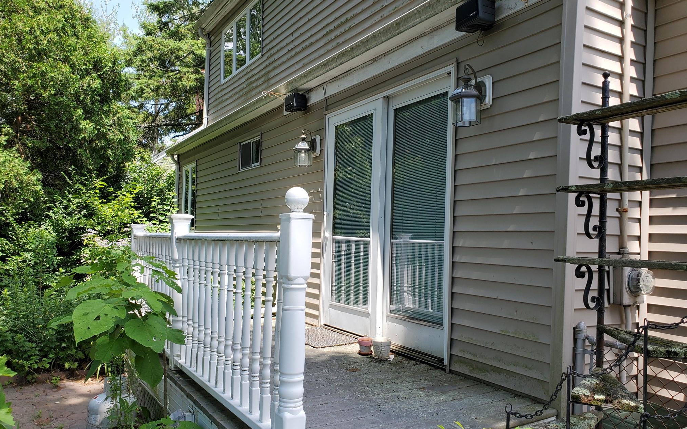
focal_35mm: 28
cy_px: 243
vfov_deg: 44.4
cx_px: 347
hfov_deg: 66.5
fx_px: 524
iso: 50
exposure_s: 1/578
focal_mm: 4.3
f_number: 2.4
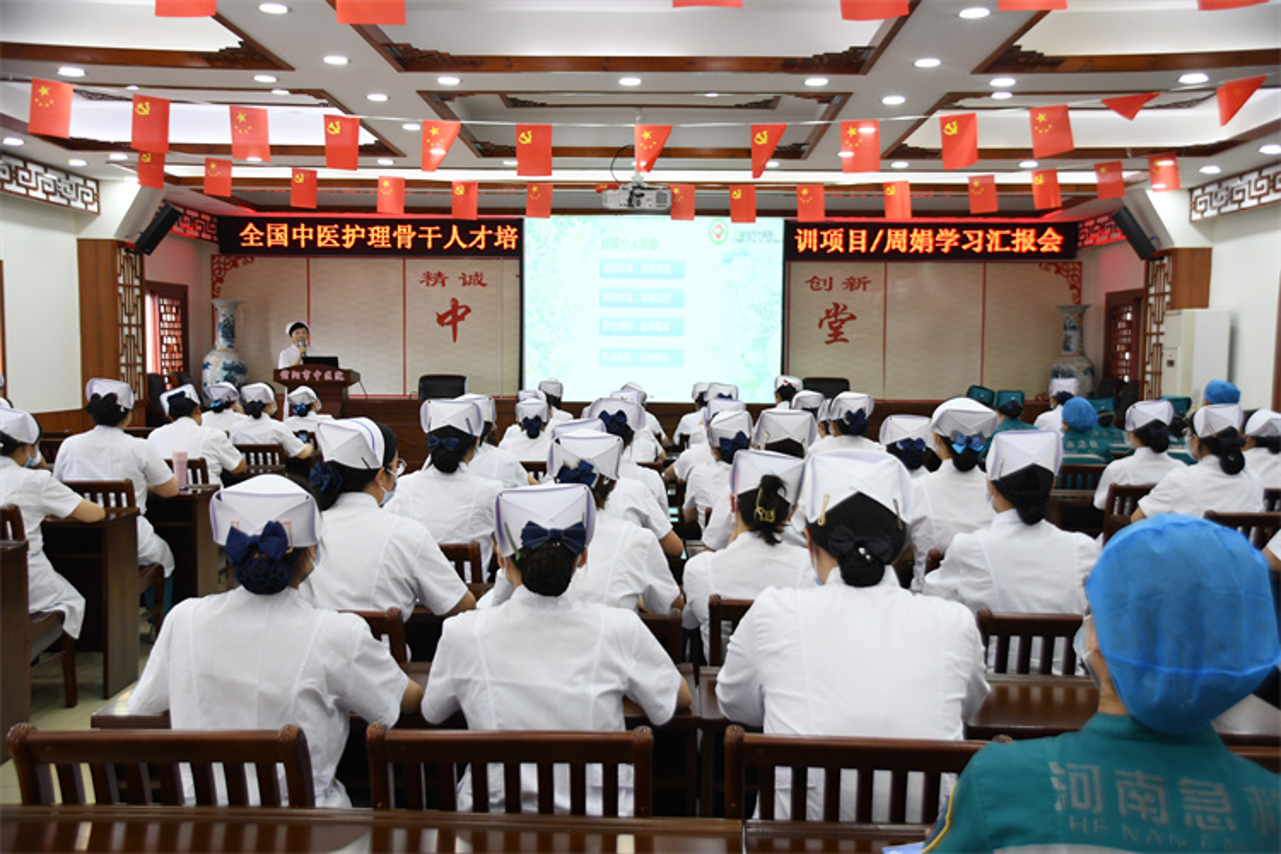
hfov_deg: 49.6
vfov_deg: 34.2
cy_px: 427
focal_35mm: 39
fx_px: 1388
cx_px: 640
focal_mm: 26
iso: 1250
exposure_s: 1/80
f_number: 4
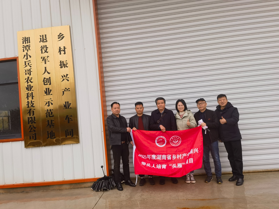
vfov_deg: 51.4
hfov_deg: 65.3
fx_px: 218
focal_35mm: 27
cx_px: 140
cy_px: 104
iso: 50
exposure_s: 1/546
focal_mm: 6.67
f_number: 1.9
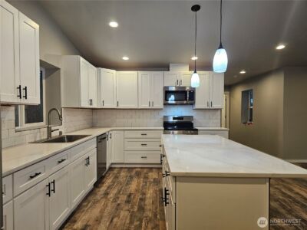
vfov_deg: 58.9
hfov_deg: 73.9
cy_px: 115
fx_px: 204
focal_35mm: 23
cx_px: 154
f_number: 1.7
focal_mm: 6.3
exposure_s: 1/120
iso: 200
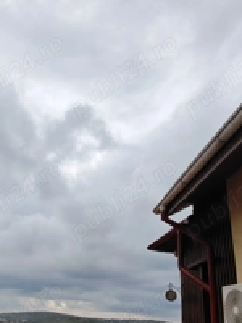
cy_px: 226
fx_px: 317
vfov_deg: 52.5
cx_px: 66
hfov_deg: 40.8
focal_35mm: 34
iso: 100
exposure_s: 1/649
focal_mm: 1.43
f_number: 2.2
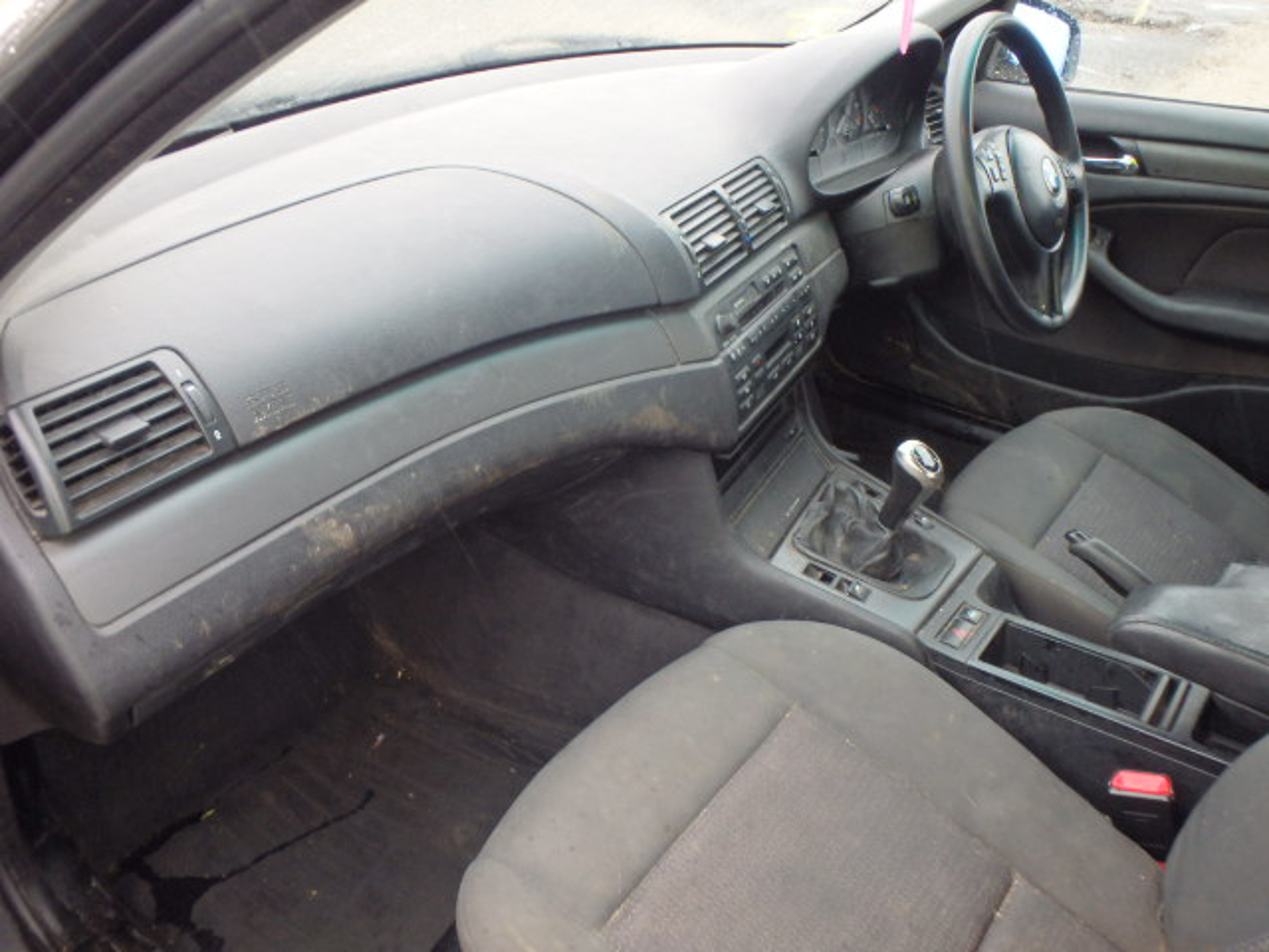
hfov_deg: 63.4
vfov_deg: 49.7
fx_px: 1026
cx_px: 634
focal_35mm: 28
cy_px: 476
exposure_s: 1/40
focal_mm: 5
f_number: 3.9
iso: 200
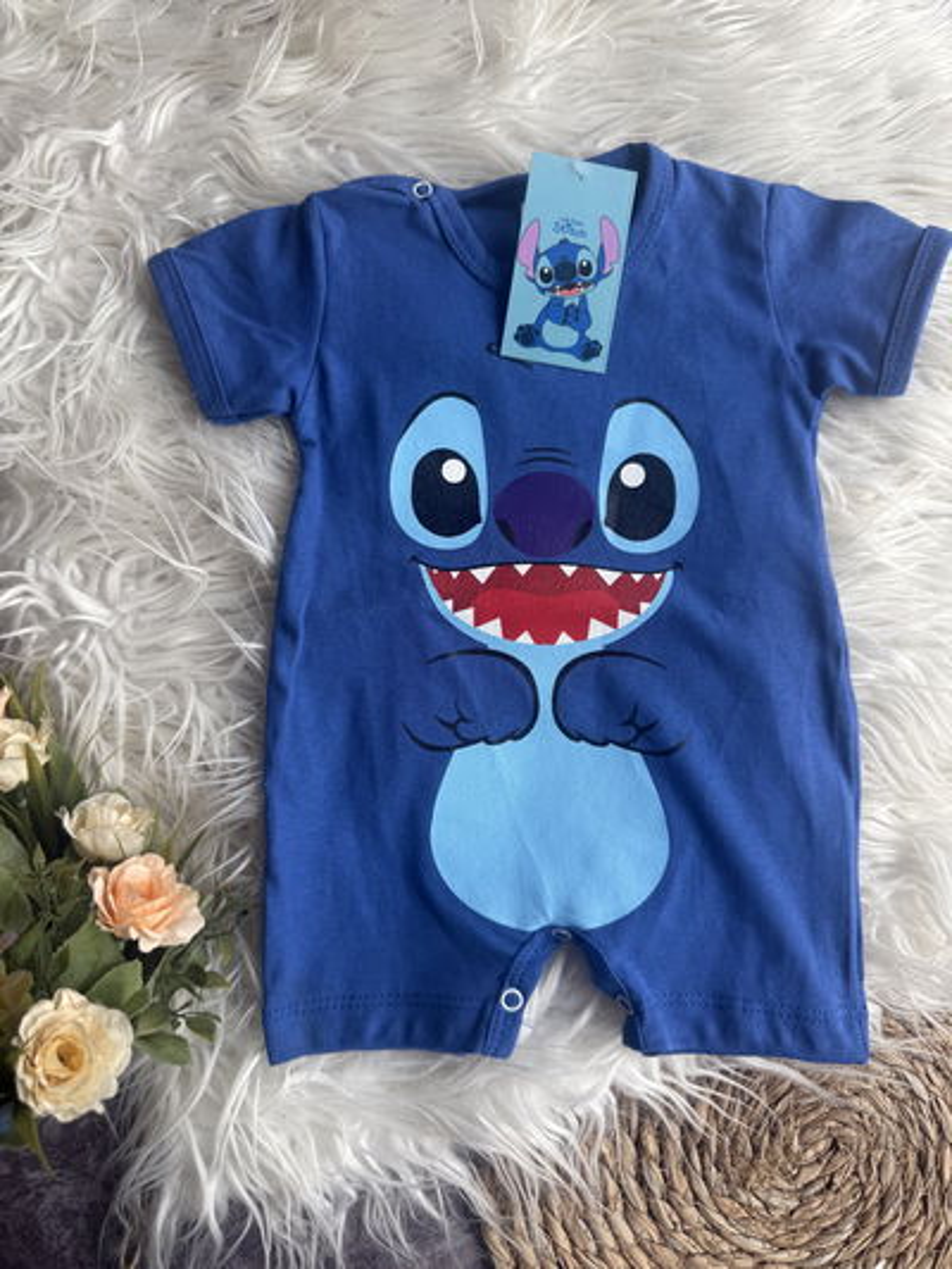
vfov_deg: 71.6
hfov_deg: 56.8
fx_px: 880
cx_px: 476
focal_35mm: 24
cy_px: 634
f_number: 1.78
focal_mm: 6.76
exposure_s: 1/426
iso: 80
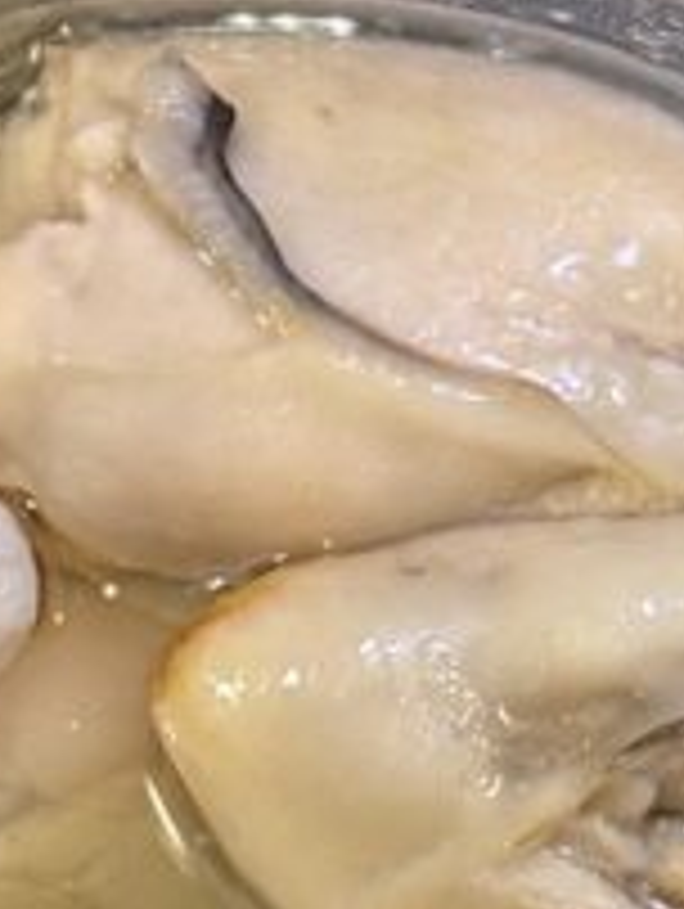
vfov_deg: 7.5
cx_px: 432
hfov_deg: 5.7
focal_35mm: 263
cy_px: 50
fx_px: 6914
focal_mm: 5.96
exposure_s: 1/60
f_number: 1.6
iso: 64
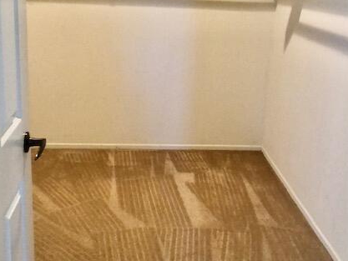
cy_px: 88
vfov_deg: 33.3
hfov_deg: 43.8
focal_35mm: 43
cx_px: 183
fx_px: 432
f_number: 1.8
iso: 250
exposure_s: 1/60
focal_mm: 3.99
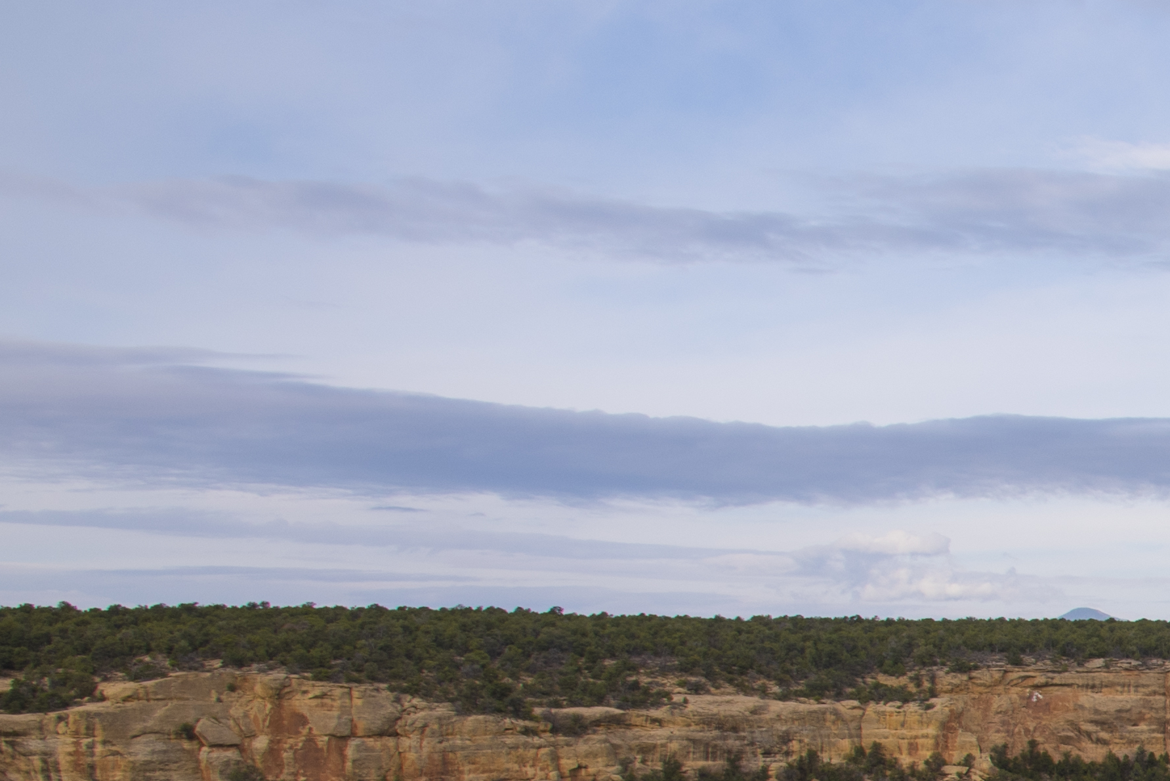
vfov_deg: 16.2
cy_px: 914
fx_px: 2633
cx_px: 1965
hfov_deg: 19.9
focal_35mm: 81
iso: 200
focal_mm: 24
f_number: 11
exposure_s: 1/200
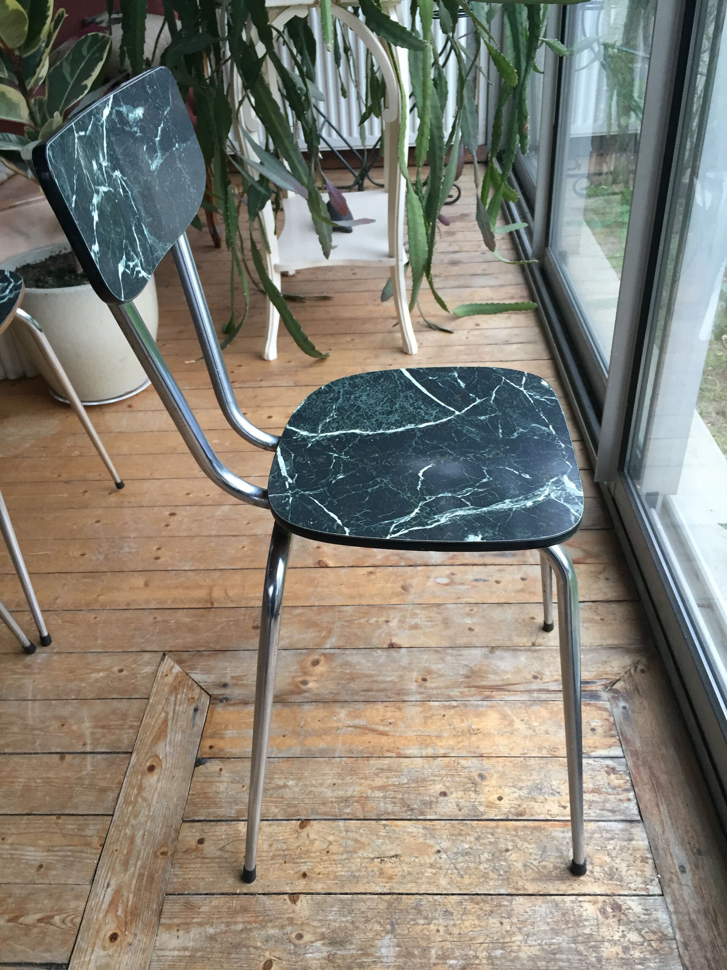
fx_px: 812
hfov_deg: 48.2
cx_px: 364
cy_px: 485
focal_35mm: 29
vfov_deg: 61.7
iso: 125
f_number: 2.2
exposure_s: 1/33
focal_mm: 4.15
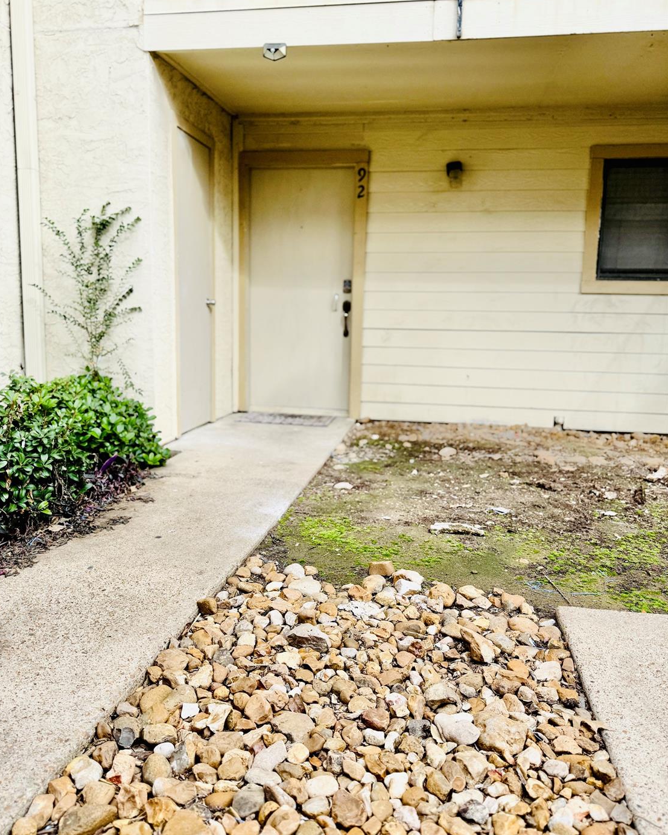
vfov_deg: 66.0
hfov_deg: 54.9
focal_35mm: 26
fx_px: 643
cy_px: 391
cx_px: 322
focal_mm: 6.76
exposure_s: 1/1522
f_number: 1.78
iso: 80
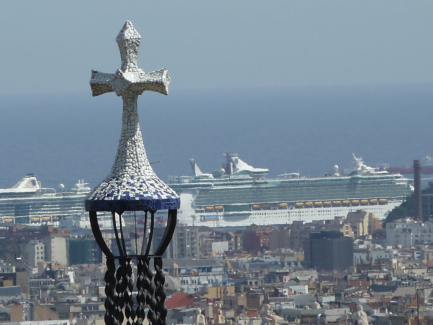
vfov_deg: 2.4
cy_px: 162
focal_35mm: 624
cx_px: 216
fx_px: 7805
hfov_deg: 3.2
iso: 80
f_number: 5.6
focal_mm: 49.2
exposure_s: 1/640
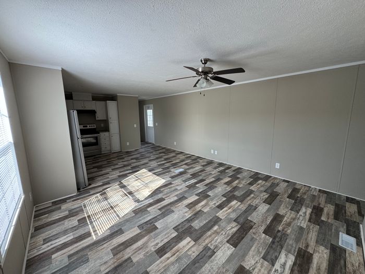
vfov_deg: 85.7
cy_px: 137
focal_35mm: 14
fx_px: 148
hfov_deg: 102.1
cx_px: 182
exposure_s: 1/99
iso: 64
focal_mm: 2.22
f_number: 2.2
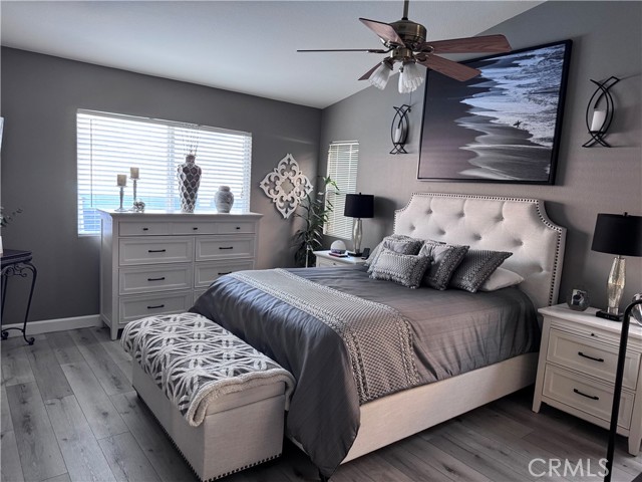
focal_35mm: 24
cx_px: 321
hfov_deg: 71.6
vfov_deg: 56.8
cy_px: 241
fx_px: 445
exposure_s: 1/60
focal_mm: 6.76
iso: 320
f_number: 1.78
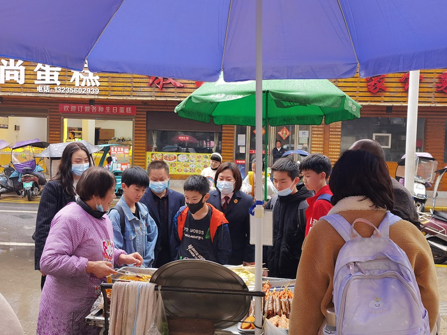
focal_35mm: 33
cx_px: 224
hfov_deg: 55.4
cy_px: 168
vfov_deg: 42.9
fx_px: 426
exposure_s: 1/50
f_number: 1.9
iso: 100
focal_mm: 6.71
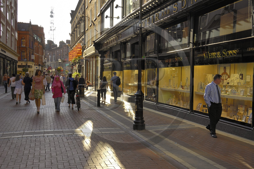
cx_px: 127
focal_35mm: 36
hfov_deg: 53.2
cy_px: 84
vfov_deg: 36.8
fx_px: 254
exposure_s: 1/100
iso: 100
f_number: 7.6
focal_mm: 24
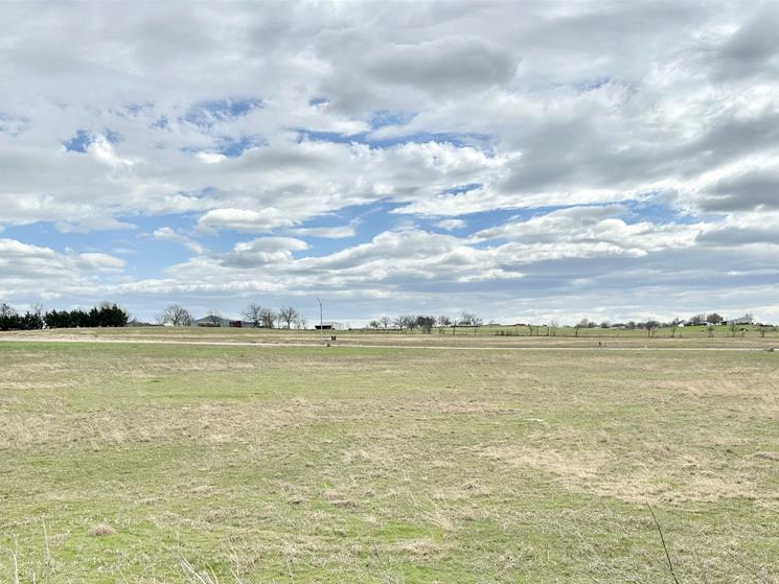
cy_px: 400
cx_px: 389
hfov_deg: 55.3
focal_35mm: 33
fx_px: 743
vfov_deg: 42.2
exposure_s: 1/7576
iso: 80
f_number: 1.78
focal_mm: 6.86
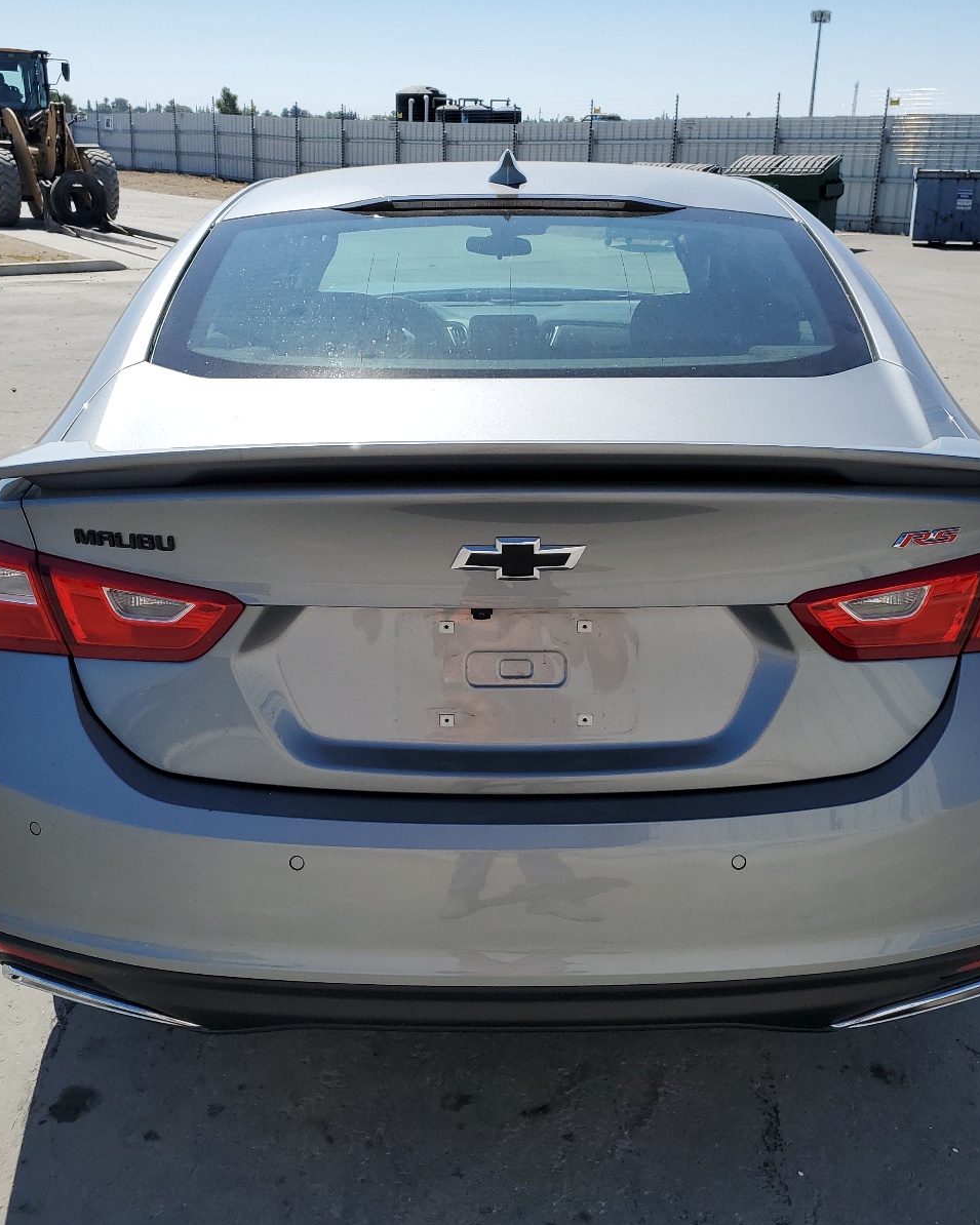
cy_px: 612
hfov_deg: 43.4
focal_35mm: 34
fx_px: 1233
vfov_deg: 52.8
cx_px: 484
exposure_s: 1/5000
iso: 50
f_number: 1.5
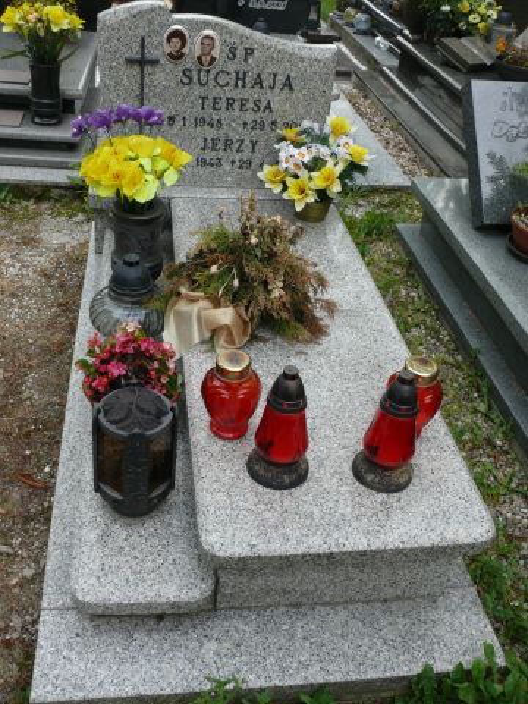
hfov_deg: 40.7
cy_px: 352
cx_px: 264
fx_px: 712
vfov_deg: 52.6
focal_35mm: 35
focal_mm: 7.4
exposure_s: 1/160
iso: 100
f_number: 4
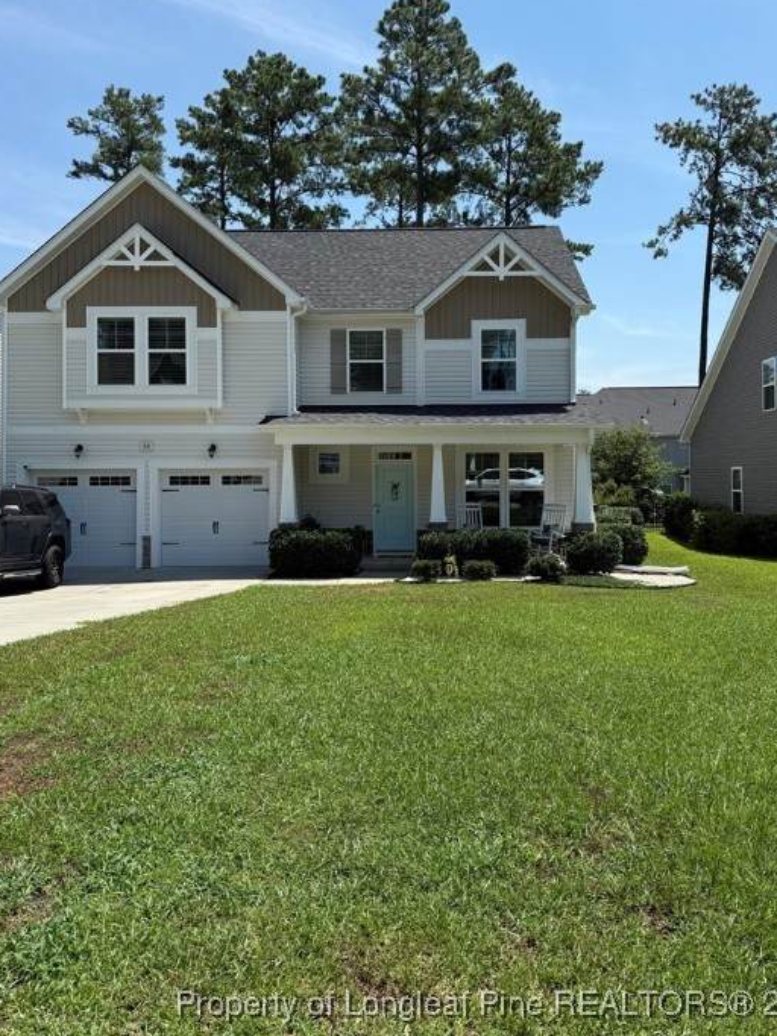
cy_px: 455
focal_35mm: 27
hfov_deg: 51.3
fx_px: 808
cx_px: 405
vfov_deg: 65.1
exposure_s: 1/4167
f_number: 1.78
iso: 80
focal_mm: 6.76
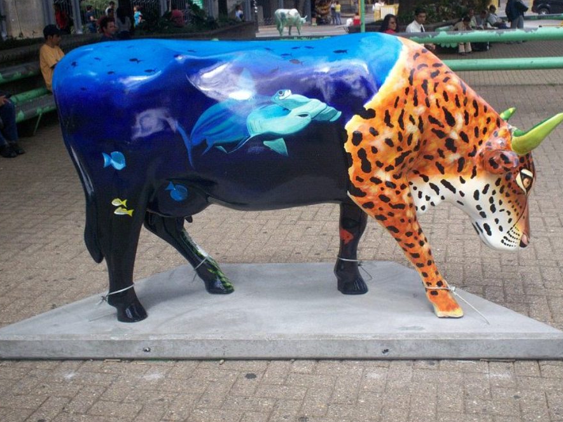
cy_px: 170
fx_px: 732
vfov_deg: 32.1
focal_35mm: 45
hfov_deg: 42.0
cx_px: 312
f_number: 4.5
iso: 100
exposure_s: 1/264
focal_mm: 6
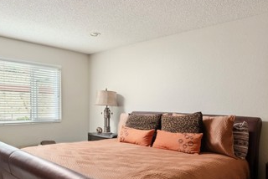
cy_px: 100
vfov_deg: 43.6
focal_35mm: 30
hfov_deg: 60.8
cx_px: 95
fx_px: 224
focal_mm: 15
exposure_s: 1.3
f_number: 11
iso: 500
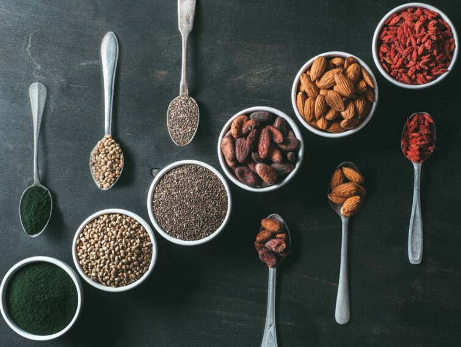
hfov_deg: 31.7
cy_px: 171
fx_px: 813
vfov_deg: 24.0
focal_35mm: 61
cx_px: 230
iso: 250
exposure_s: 1/160
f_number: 6.3
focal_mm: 30
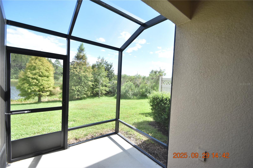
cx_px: 126
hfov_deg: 100.4
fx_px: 105
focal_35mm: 15
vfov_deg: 77.3
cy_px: 84
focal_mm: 10
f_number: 3.5
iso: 800
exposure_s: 1/2000
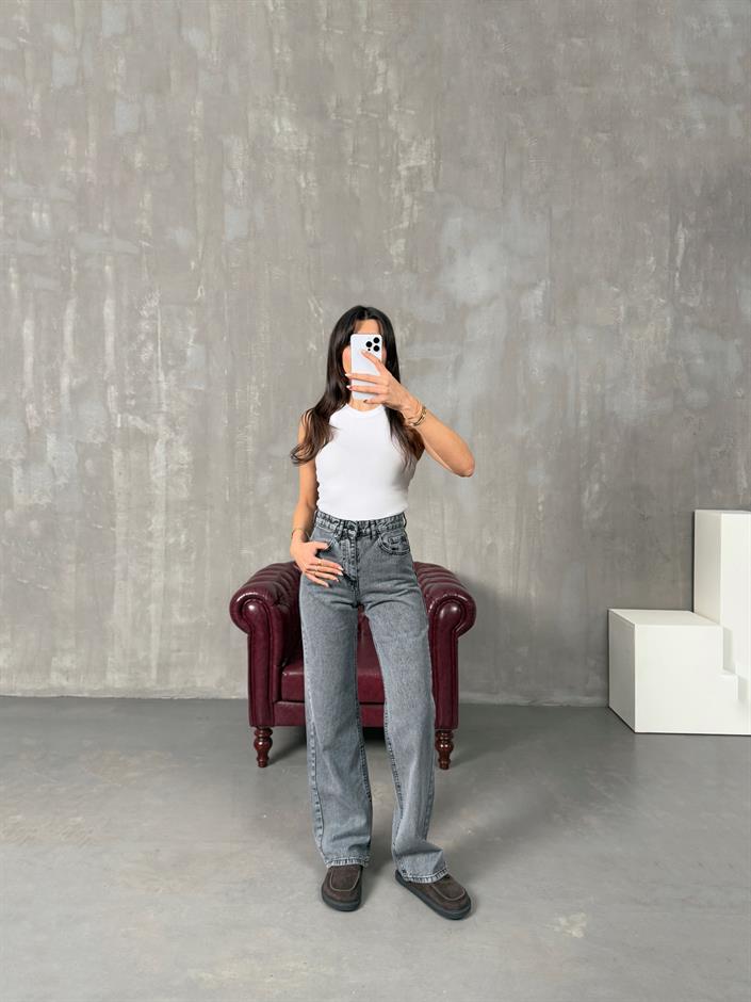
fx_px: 694
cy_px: 501
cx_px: 376
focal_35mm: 24
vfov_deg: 71.6
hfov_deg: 56.8
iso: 200
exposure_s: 1/107
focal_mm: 6.76
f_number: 1.78
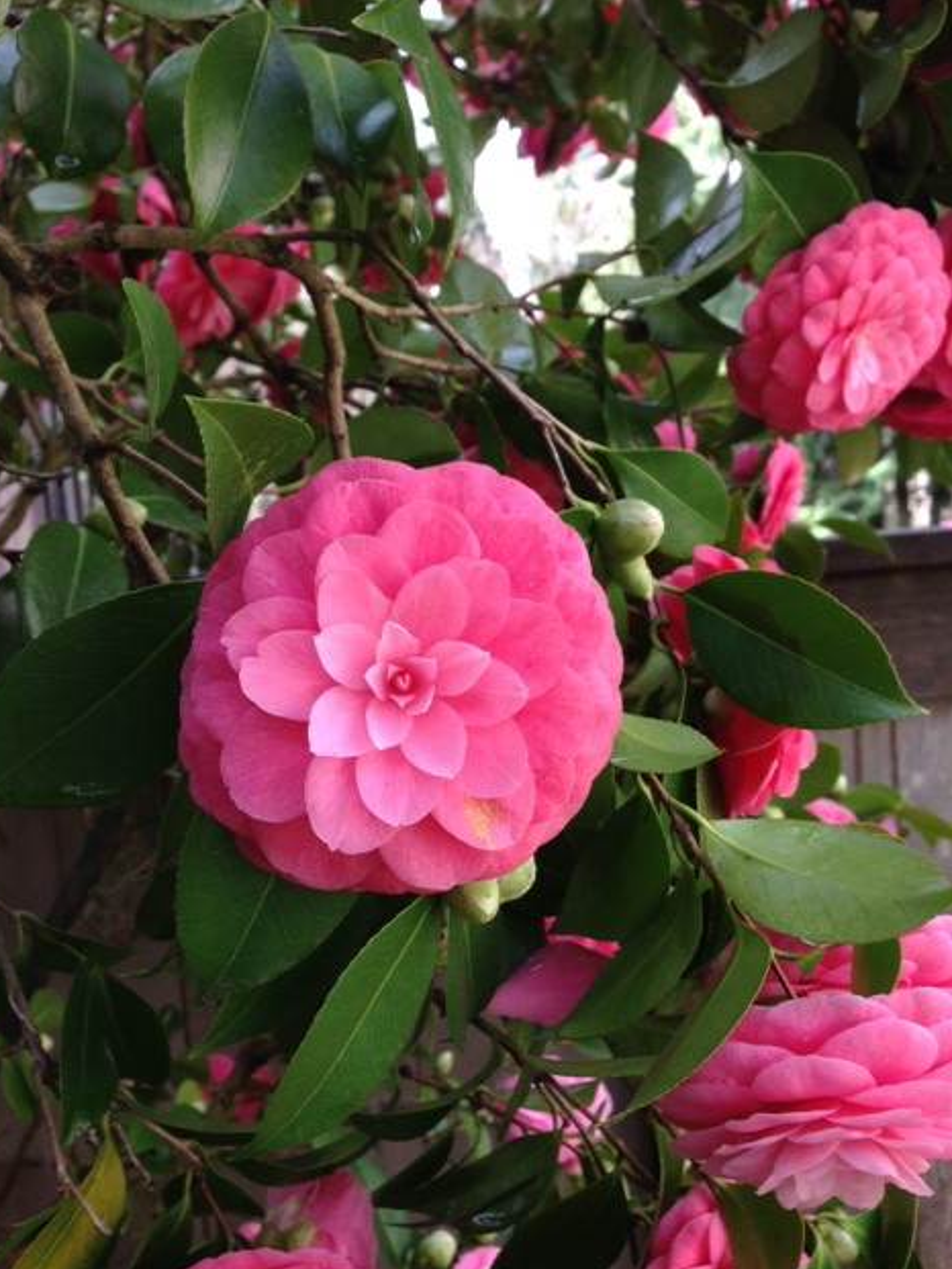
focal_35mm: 34
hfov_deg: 41.8
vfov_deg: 53.9
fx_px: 1246
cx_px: 464
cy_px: 652
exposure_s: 1/120
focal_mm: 4.12
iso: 50
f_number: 2.4
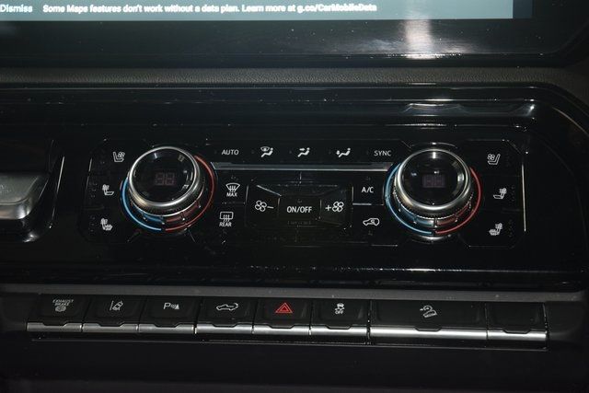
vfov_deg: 16.6
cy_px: 196
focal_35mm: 82
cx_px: 294
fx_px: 1350
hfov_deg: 24.6
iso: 1250
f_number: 4.5
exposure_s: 1/25
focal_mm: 55
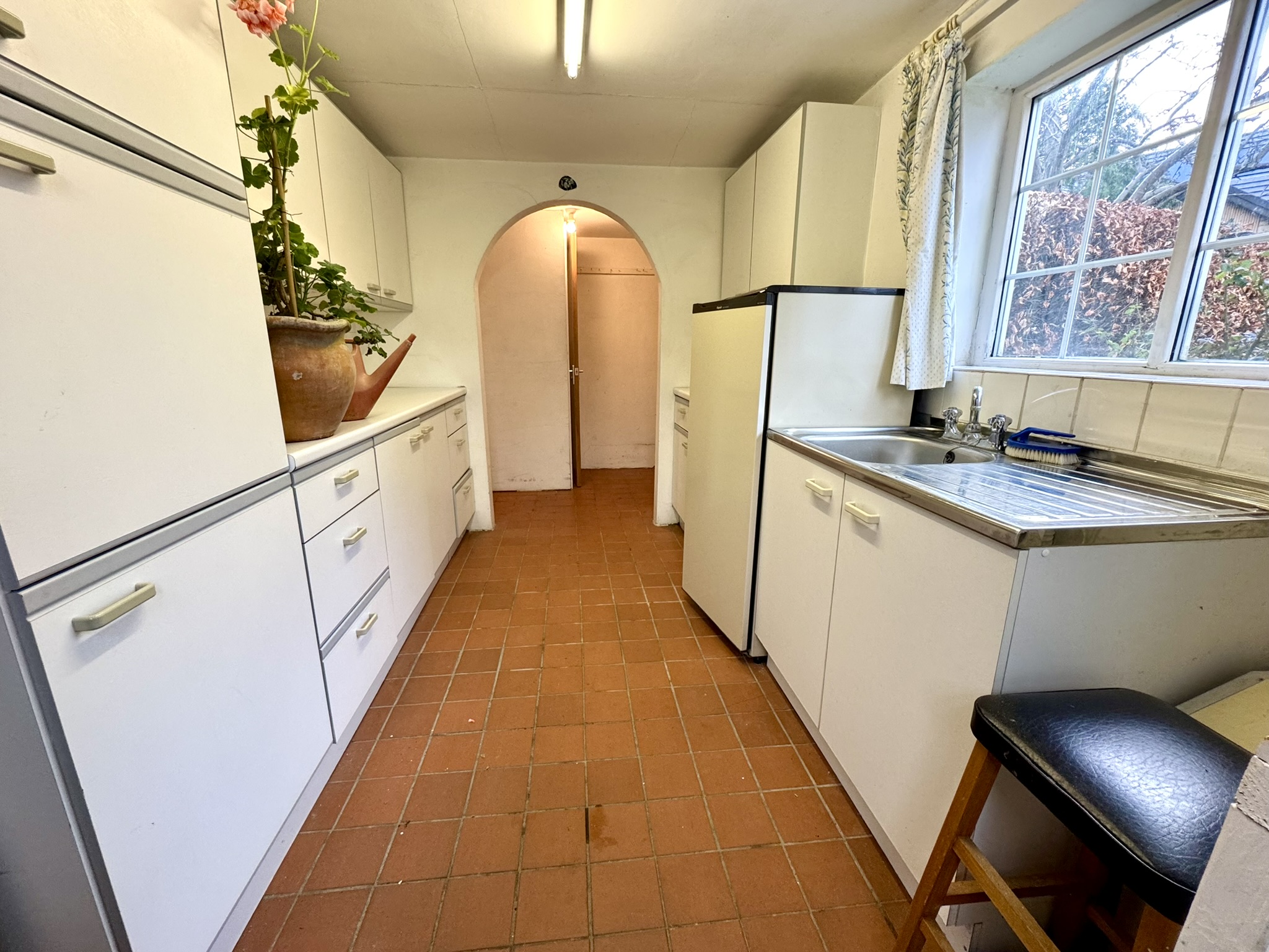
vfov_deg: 85.7
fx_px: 513
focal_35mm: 14
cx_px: 634
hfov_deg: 102.1
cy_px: 476
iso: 160
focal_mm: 2.22
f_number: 2.2
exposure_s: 1/100
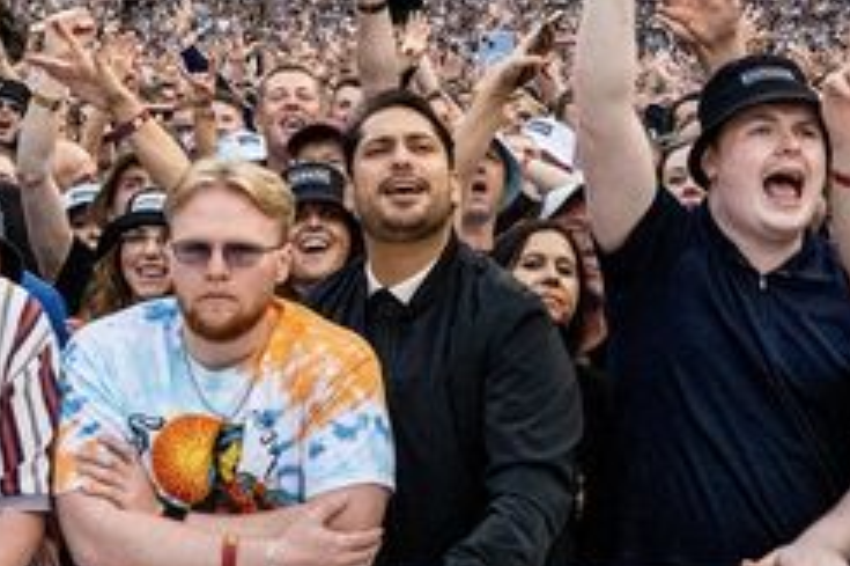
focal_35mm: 75
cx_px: 264
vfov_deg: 18.0
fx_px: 1770
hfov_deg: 26.8
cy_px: 141
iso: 2500
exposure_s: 1/400
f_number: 6.3
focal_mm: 23
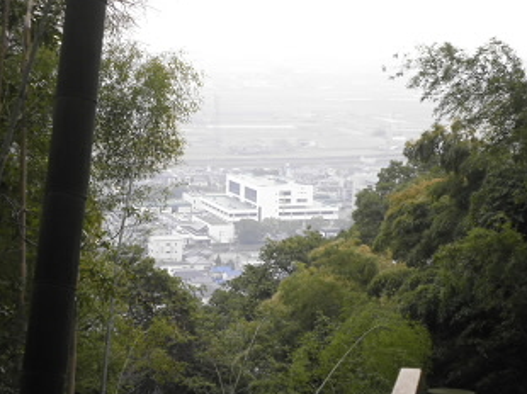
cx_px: 230
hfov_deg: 23.3
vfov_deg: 17.5
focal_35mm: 84
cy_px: 192
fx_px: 1278
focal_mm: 11.7
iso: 64
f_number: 5.3
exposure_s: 1/80
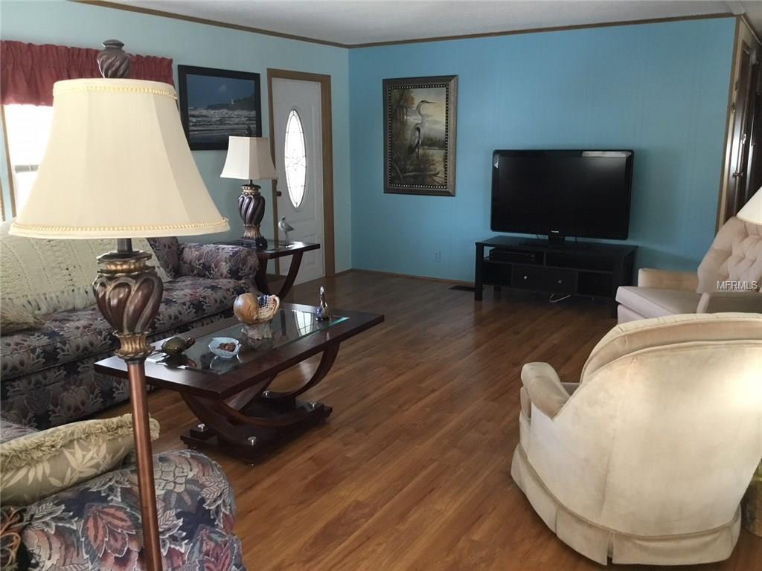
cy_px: 286
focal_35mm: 31
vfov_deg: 45.4
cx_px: 381
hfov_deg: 58.4
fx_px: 682
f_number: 2.4
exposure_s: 1/30
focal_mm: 3.3
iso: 125
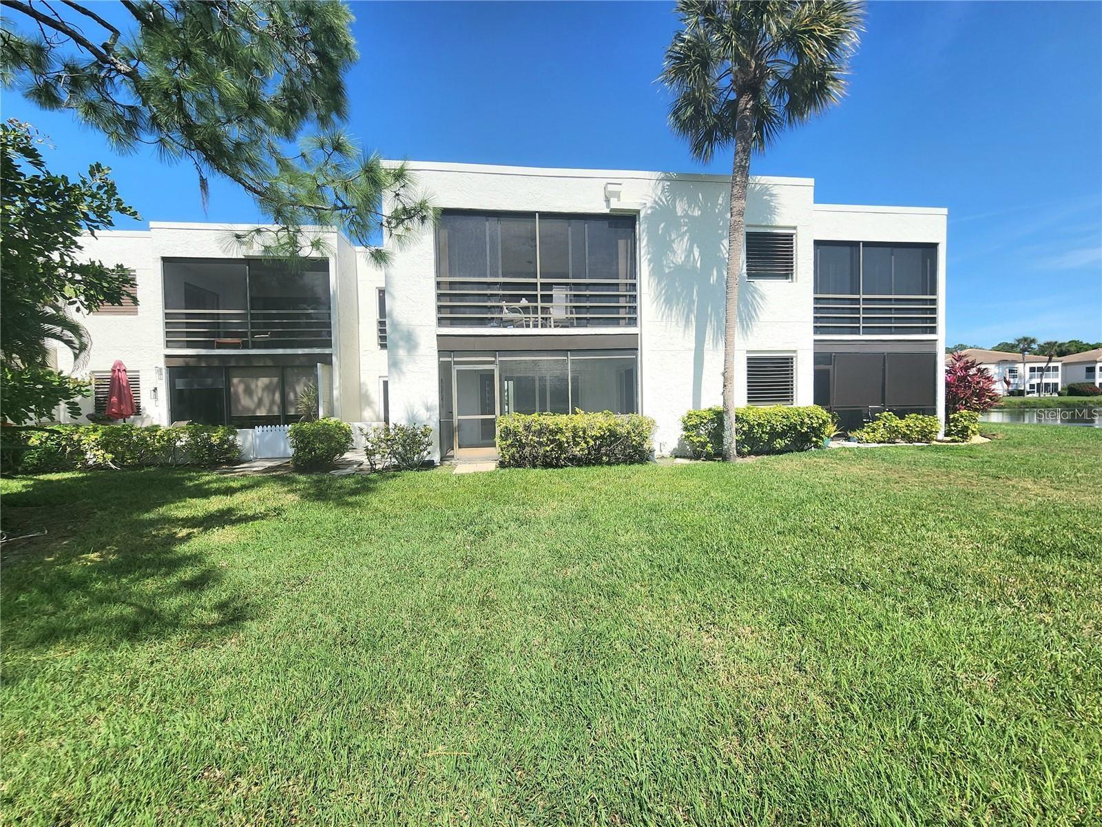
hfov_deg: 106.2
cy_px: 414
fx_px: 414
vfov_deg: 89.9
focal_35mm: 13
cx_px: 551
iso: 50
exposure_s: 1/2500
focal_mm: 2.2
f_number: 2.2
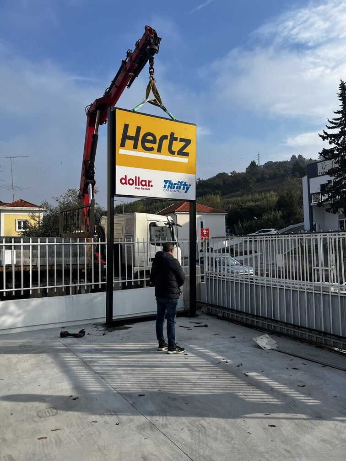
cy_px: 230
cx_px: 173
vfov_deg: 67.3
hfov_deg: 53.1
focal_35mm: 26
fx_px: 347
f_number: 1.5
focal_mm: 5.7
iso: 50
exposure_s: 1/2915
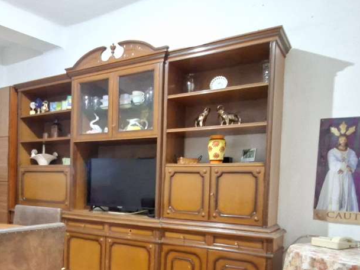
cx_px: 92
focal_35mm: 32
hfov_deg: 54.3
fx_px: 333
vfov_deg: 43.0
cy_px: 198
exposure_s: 1/10
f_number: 2.2
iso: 640
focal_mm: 1.74
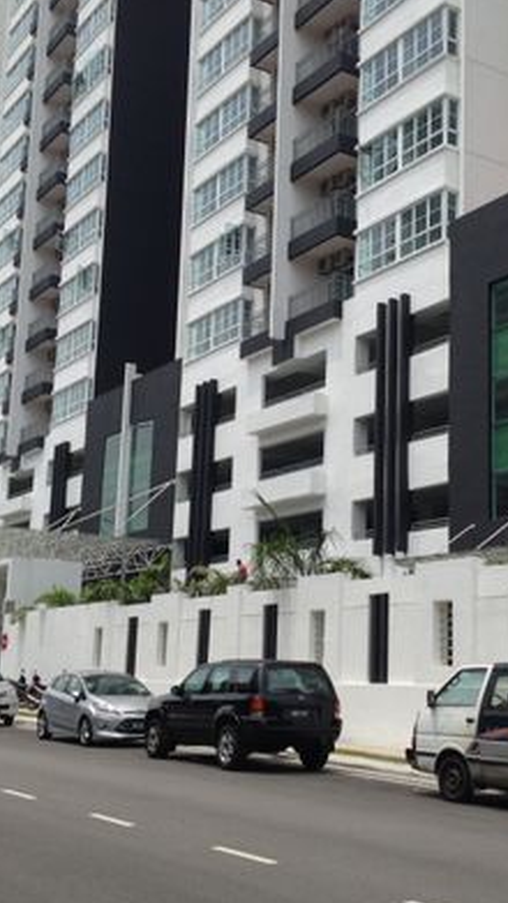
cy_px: 450
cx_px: 301
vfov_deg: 39.9
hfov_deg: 23.0
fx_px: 1245
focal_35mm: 52
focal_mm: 4.28
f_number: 2.4
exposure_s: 1/1783
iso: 50
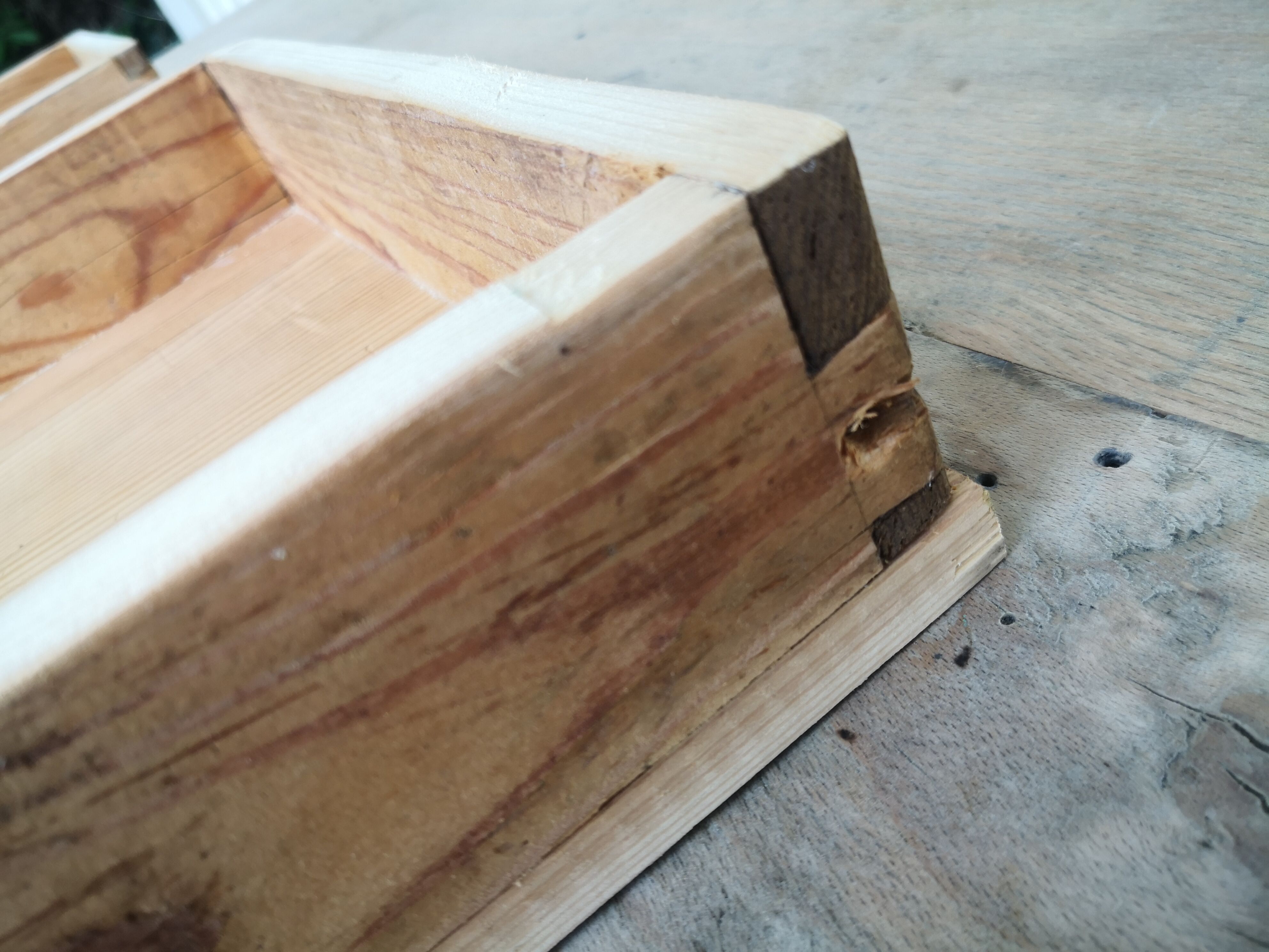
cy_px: 476
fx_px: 990
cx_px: 634
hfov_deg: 65.3
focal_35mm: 27
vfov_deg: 51.4
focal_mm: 3.95
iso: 64
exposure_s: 1/100
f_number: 1.6
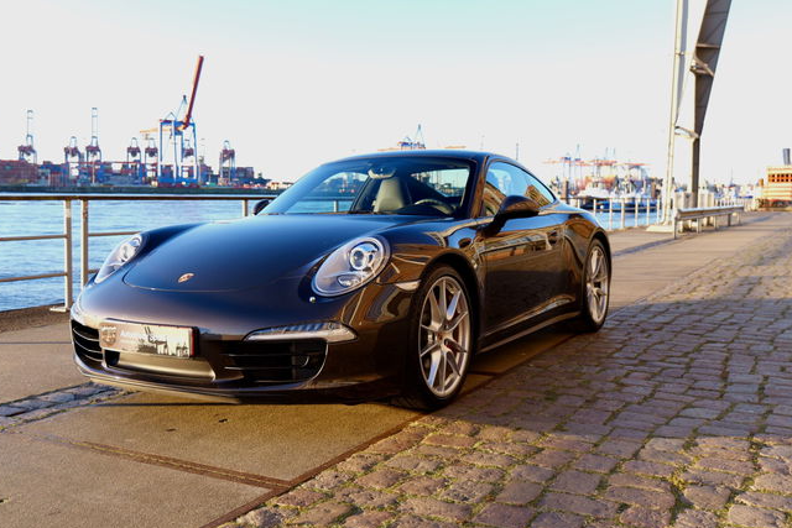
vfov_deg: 36.8
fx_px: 792
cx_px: 358
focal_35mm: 36
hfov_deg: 53.0
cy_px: 226
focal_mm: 30
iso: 100
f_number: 4.2
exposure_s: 1/60
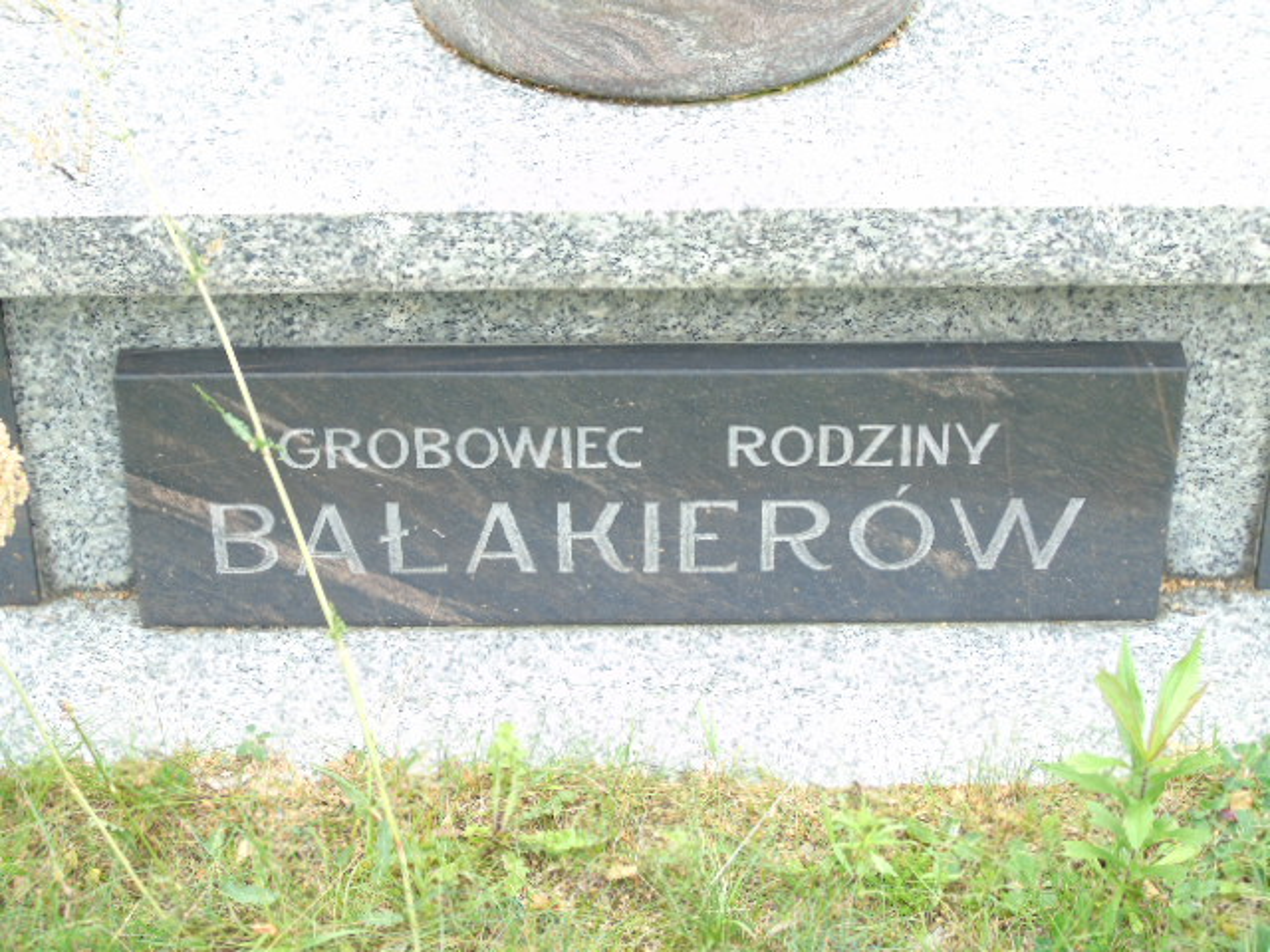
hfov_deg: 23.8
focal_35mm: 82
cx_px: 635
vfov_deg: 18.0
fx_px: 3008
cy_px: 476
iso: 80
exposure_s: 1/50
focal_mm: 15
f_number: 4.1
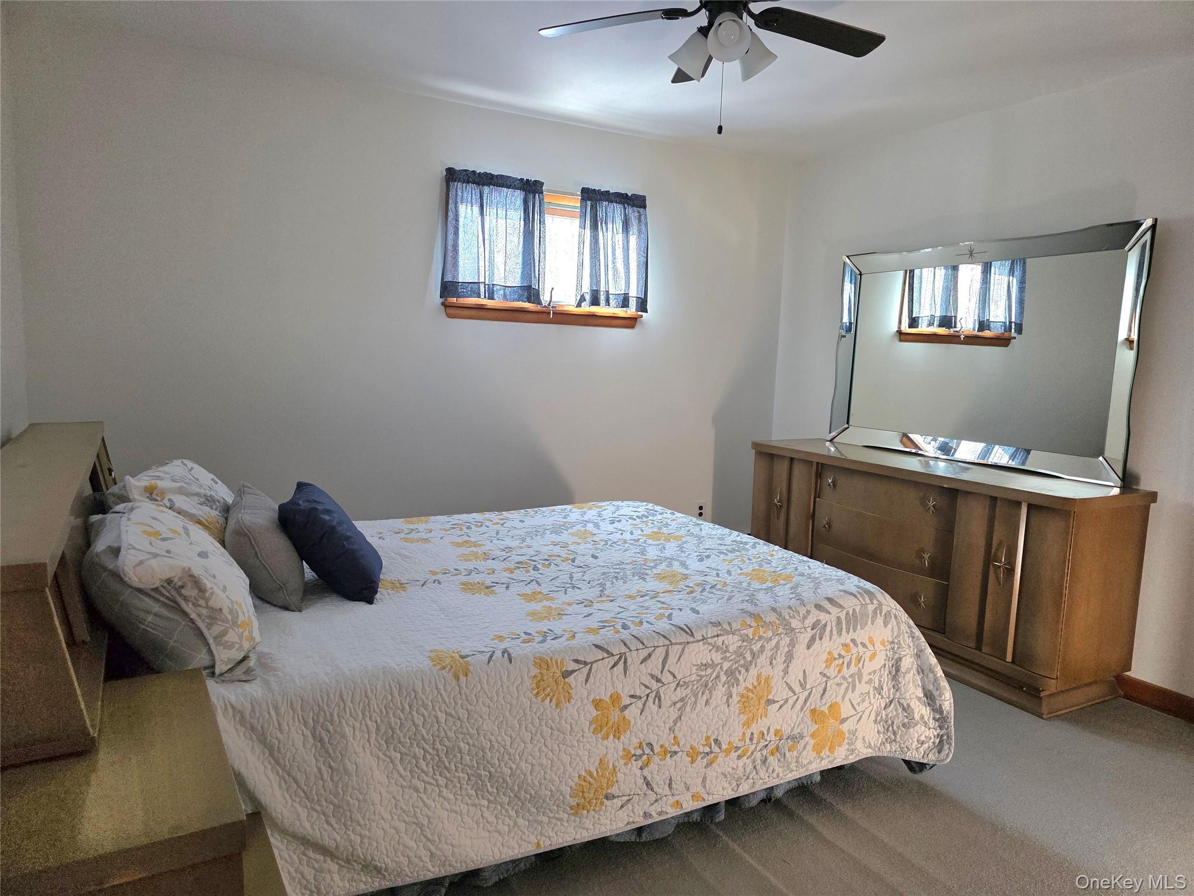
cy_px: 448
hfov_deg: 73.9
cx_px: 597
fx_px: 793
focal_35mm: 23
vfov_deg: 58.9
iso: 320
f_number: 1.7
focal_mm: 6.3
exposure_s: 1/120
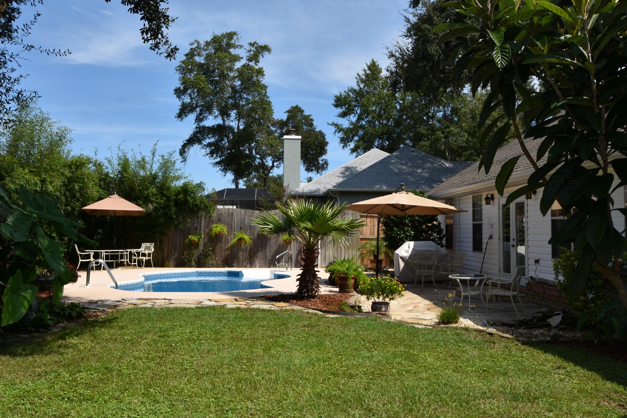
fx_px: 679
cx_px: 289
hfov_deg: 49.5
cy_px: 191
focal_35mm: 39
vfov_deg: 34.2
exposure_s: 1/250
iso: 100
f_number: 8
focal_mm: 22
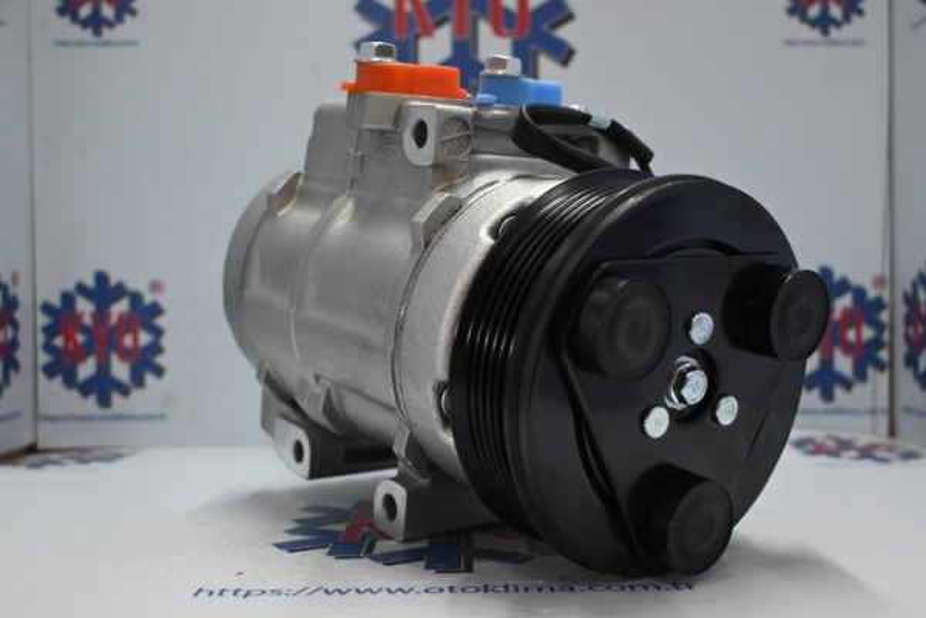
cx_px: 463
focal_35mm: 39
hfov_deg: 49.6
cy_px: 309
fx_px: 1003
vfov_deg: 34.2
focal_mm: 26
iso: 3200
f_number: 4.5
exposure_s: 1/125
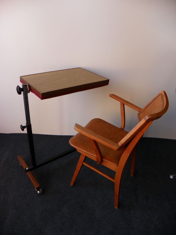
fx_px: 176
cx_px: 88
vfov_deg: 67.3
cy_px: 118
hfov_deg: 53.1
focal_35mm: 26
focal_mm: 4.6
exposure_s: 1/100
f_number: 2.8
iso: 64
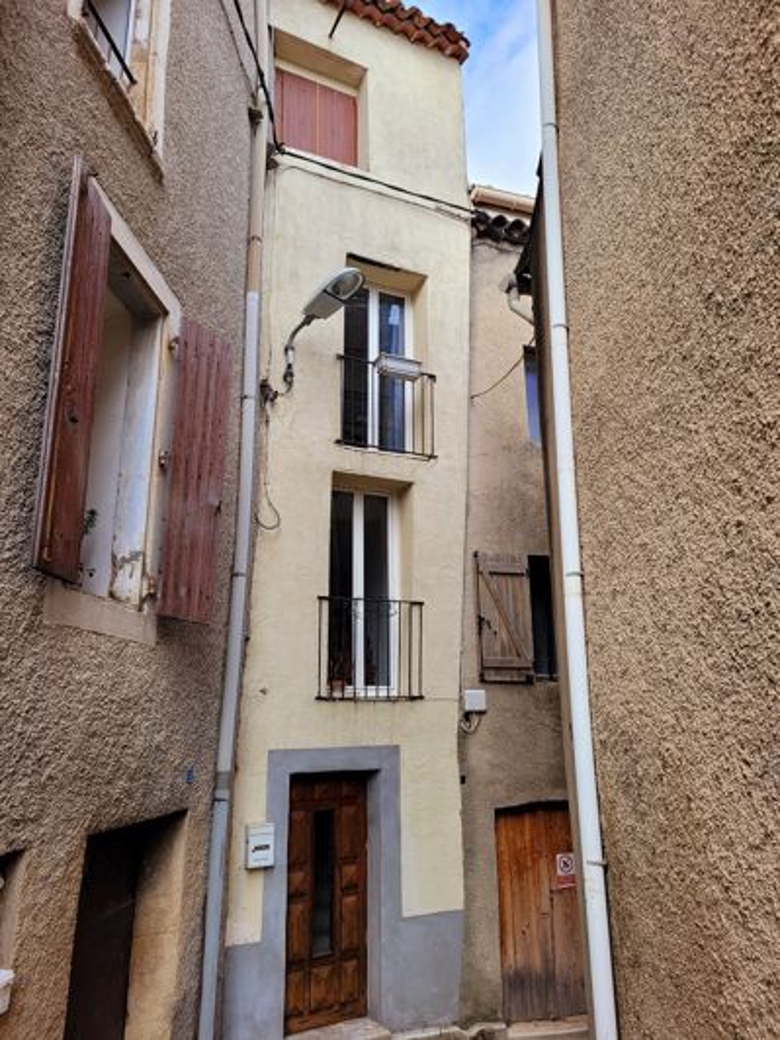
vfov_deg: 67.3
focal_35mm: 26
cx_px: 390
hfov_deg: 53.1
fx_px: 781
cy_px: 520
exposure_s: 1/526
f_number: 1.8
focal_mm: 5.4
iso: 40
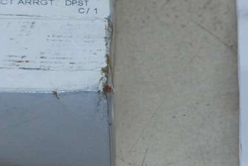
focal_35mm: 343
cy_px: 206
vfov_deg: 4.0
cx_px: 354
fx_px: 2364
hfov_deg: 6.0
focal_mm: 44
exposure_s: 1/60
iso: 200
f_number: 4.8
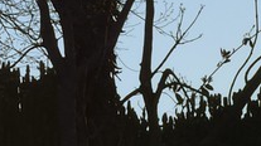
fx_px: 3927
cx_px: 912
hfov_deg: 3.7
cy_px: 174
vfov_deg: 2.1
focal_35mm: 568
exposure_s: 1/250
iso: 400
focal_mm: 70
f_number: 22
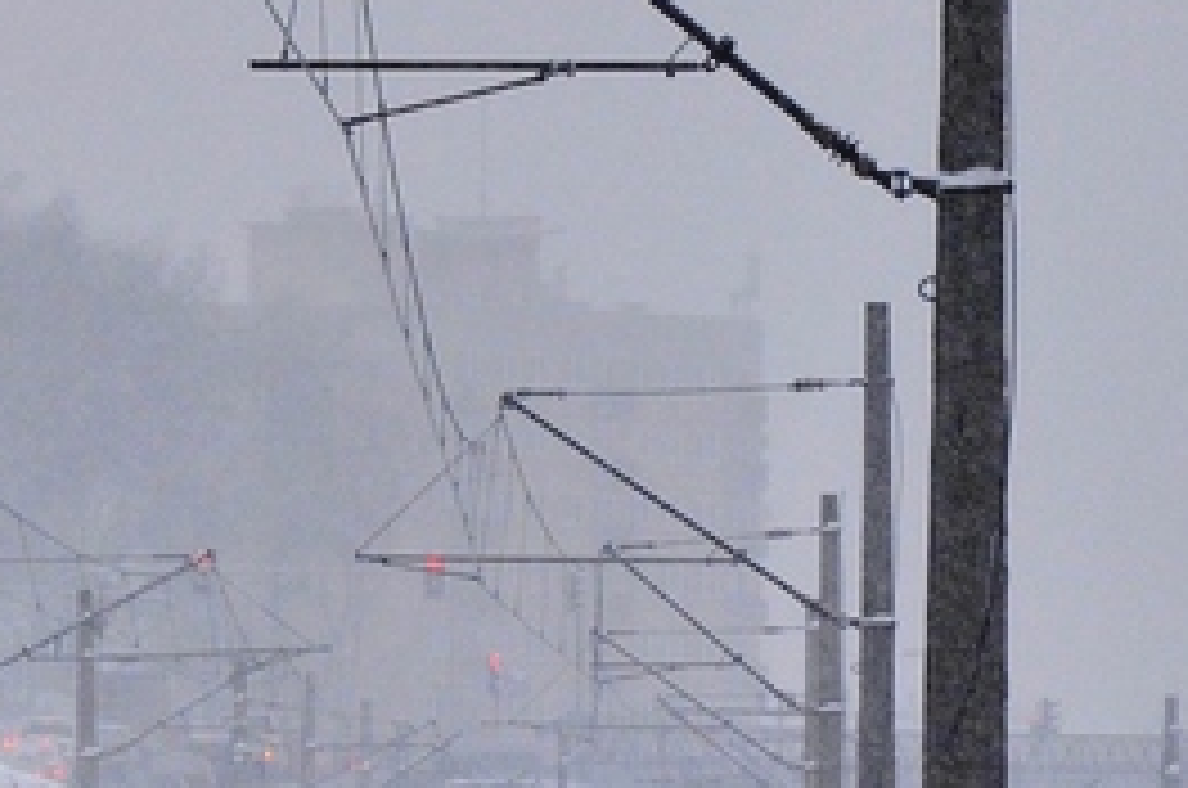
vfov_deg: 2.6
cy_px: 639
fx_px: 17260
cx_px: -292
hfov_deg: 3.9
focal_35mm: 524
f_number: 8
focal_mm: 90
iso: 320
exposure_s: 1/400
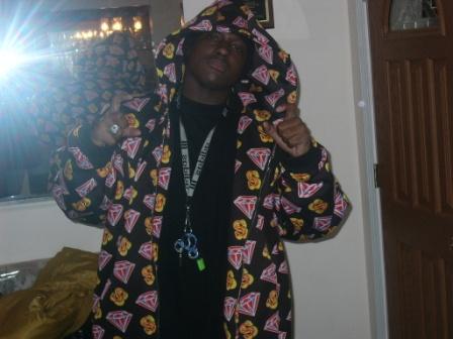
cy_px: 170
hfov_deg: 27.8
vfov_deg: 21.0
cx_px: 226
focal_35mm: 70
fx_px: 916
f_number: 4
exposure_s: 1/60
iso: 200
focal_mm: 11.6
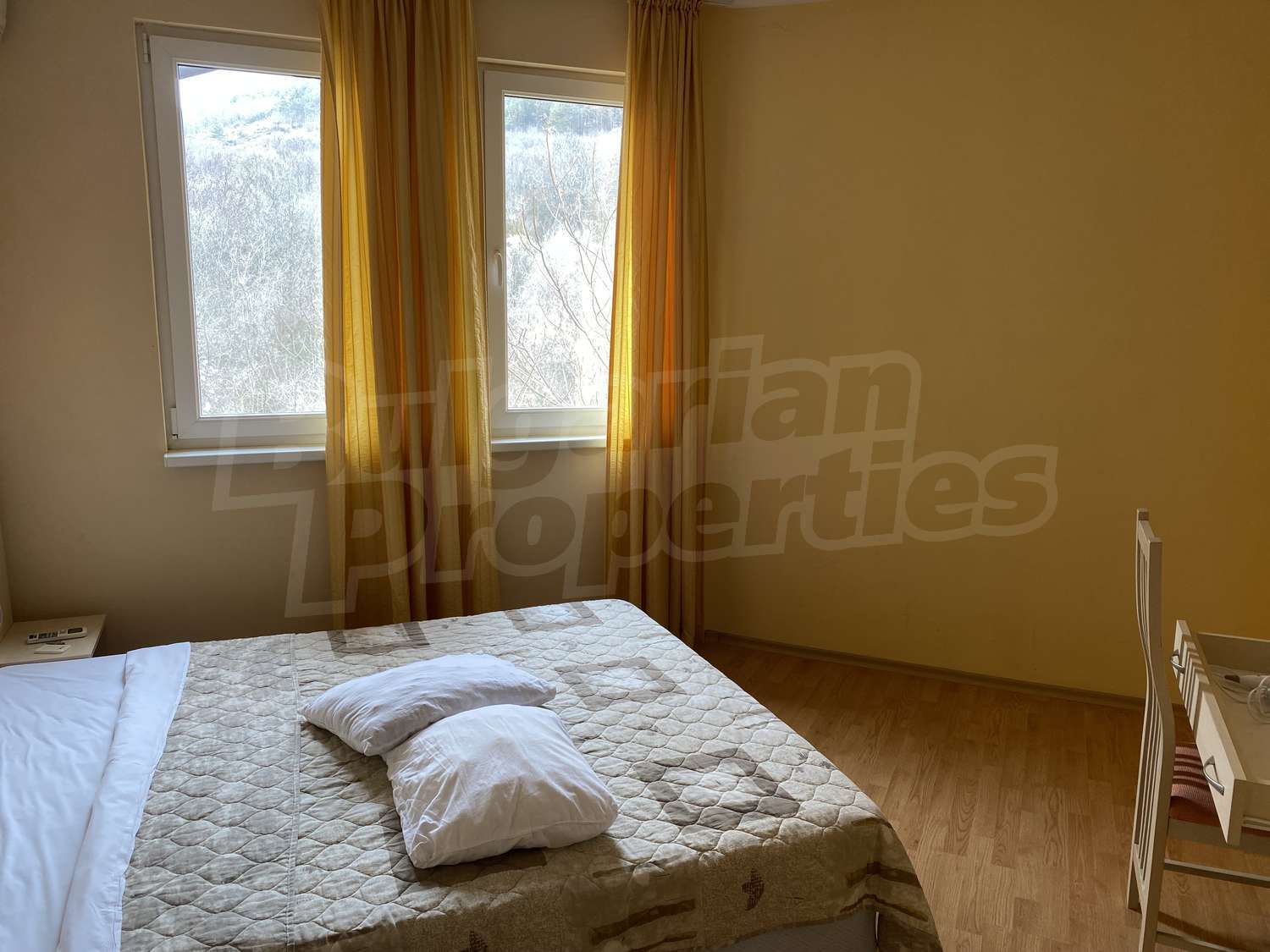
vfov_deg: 53.1
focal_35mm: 26
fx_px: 954
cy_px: 476
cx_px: 635
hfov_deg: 67.3
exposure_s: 1/100
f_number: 1.8
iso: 64
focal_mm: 4.25
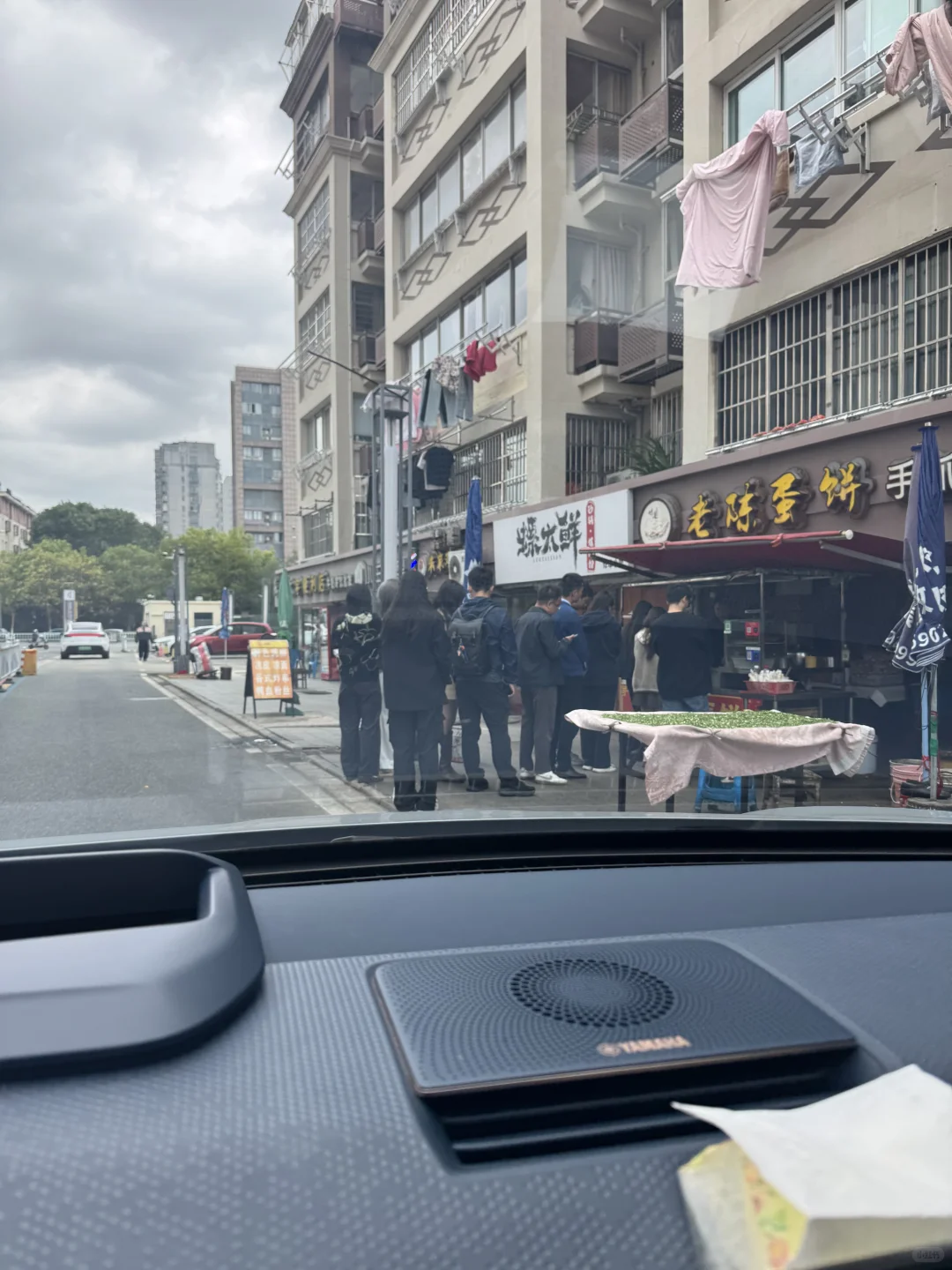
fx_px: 880
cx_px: 476
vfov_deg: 71.6
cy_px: 635
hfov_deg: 56.8
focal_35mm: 24
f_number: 1.78
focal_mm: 6.76
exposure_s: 1/178
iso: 64
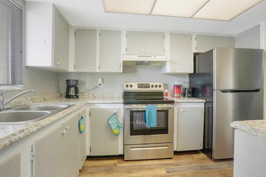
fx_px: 133
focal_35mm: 18
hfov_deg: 90.0
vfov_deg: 67.3
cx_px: 139
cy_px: 88
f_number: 7.1
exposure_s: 1/60
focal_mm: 17
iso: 2000
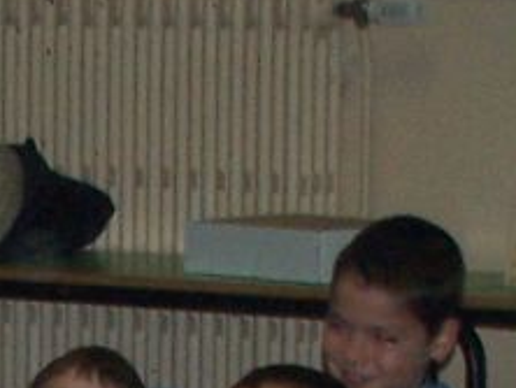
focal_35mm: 388
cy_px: 1036
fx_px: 5790
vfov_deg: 3.8
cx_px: -402
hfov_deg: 5.0
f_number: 3.2
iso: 140
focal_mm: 11.1
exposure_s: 1/60
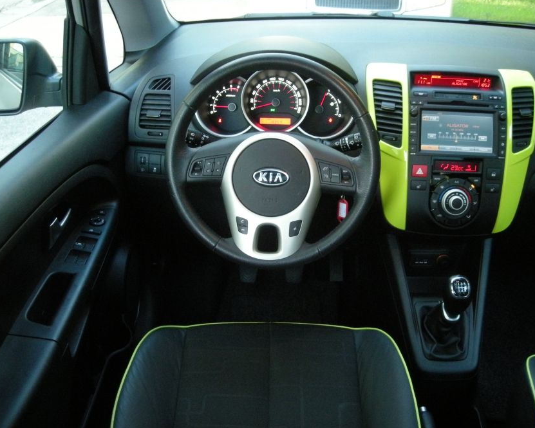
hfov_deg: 49.1
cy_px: 214
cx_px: 276
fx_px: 586
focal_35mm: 37
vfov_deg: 40.1
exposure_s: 1/26
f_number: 2.8
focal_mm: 5.7
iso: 400
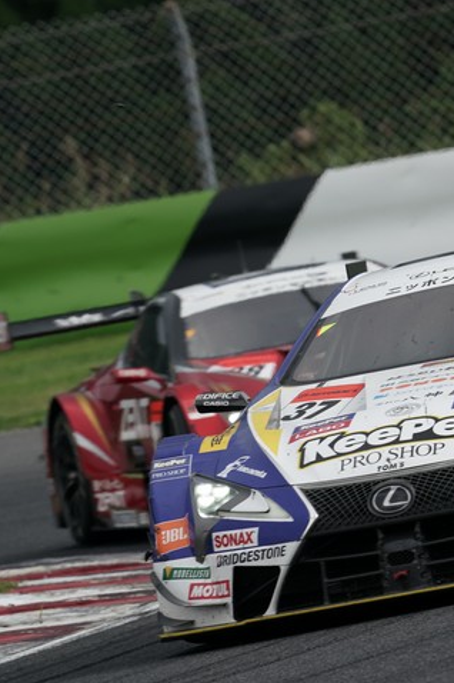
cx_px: 397
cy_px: 342
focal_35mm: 603
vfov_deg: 3.4
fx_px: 11422
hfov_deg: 2.3
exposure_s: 1/400
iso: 200
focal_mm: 400
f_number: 9
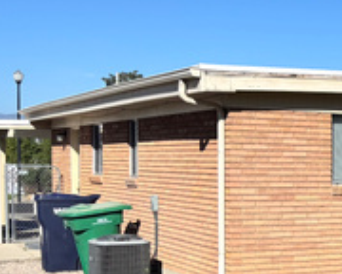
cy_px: 217
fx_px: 911
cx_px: 580
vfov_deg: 17.0
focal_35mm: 90
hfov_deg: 17.8
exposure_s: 1/4630
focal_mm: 5.96
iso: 50
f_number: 1.6
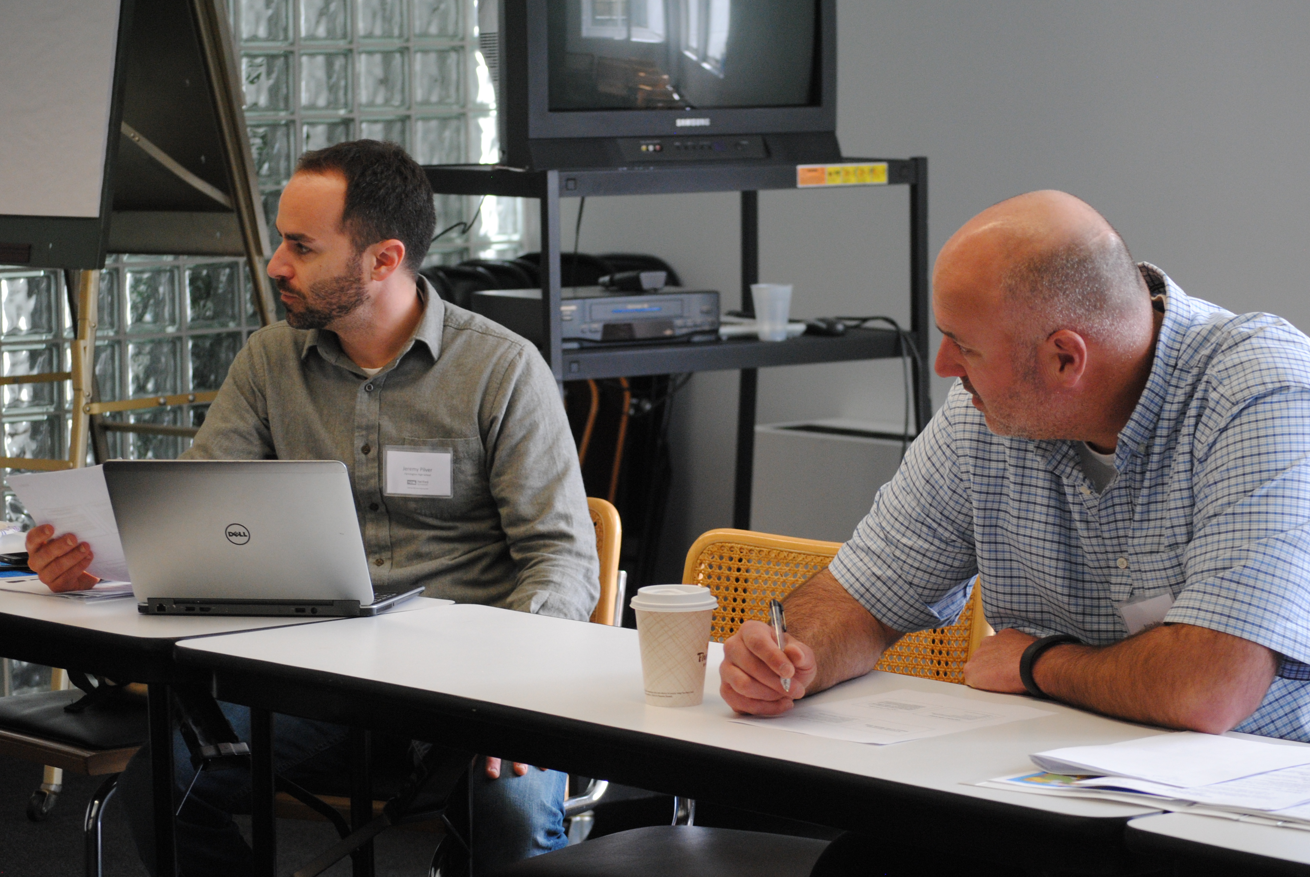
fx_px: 3919
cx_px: 667
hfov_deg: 19.0
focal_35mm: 108
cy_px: 443
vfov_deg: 12.8
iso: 640
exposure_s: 1/125
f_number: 4.2
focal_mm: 65
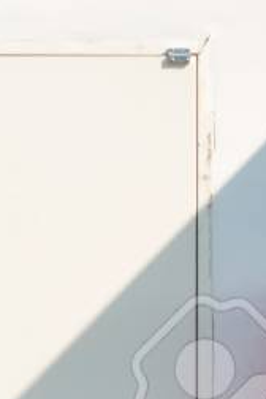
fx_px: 3768
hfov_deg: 4.0
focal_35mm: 340
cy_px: 76
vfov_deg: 6.1
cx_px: 149
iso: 100
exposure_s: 1/800
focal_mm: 24.28
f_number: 5.6
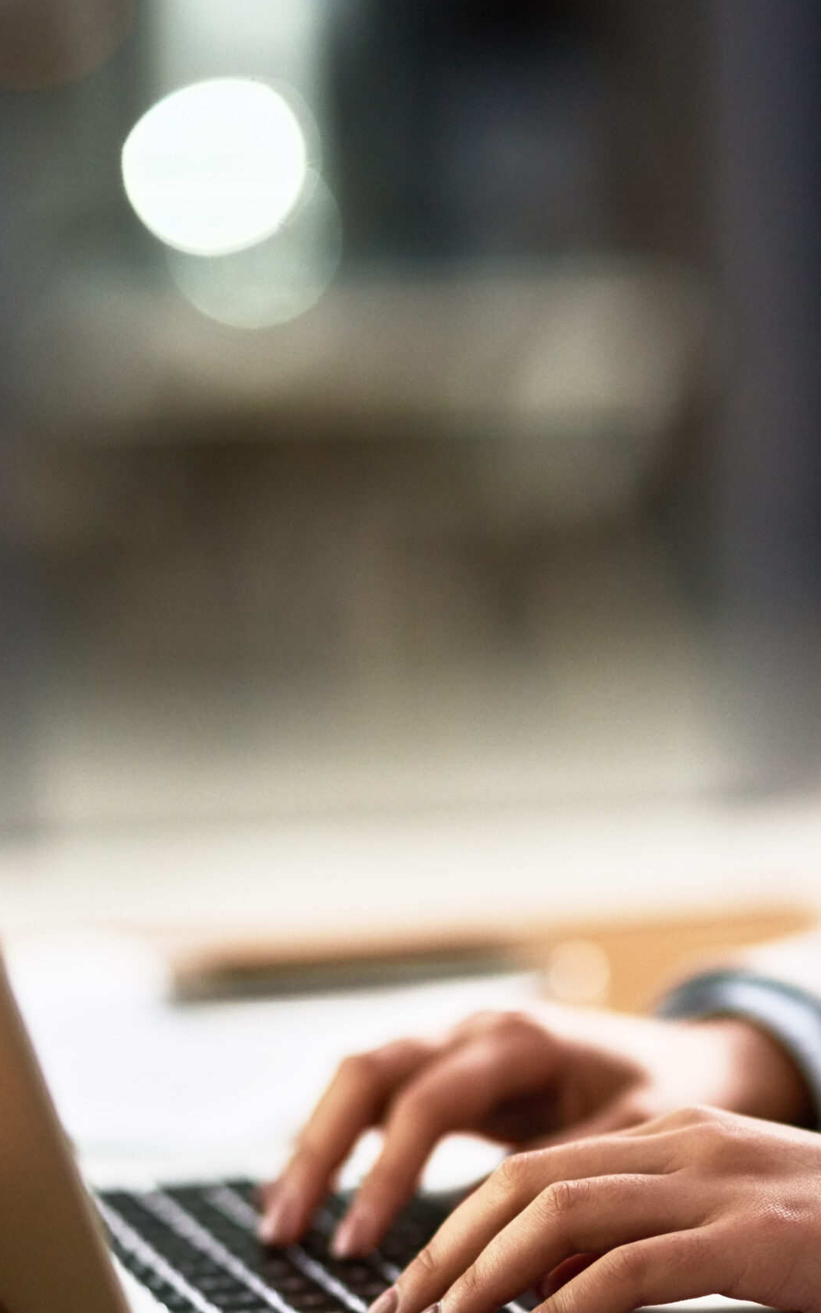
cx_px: 535
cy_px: 953
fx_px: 4689
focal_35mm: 131
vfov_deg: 15.9
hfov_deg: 10.0
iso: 800
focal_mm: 85
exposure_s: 1/250
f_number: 1.8
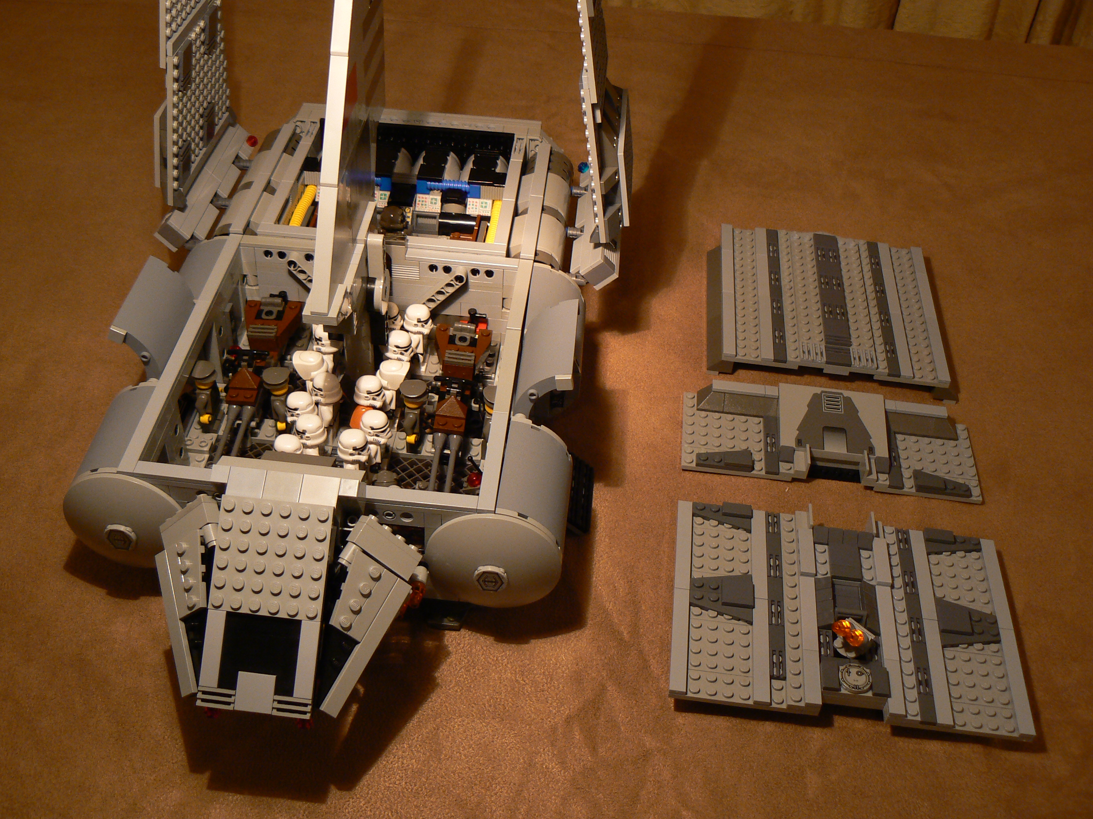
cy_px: 400
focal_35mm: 37
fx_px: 1168
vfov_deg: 38.7
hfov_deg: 50.1
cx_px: 532
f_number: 2.8
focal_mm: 6
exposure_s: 1/10
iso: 100
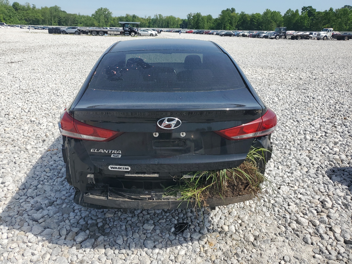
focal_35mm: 26
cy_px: 132
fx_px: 264
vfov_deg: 53.1
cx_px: 176
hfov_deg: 67.3
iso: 50
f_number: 1.5
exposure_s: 1/3333
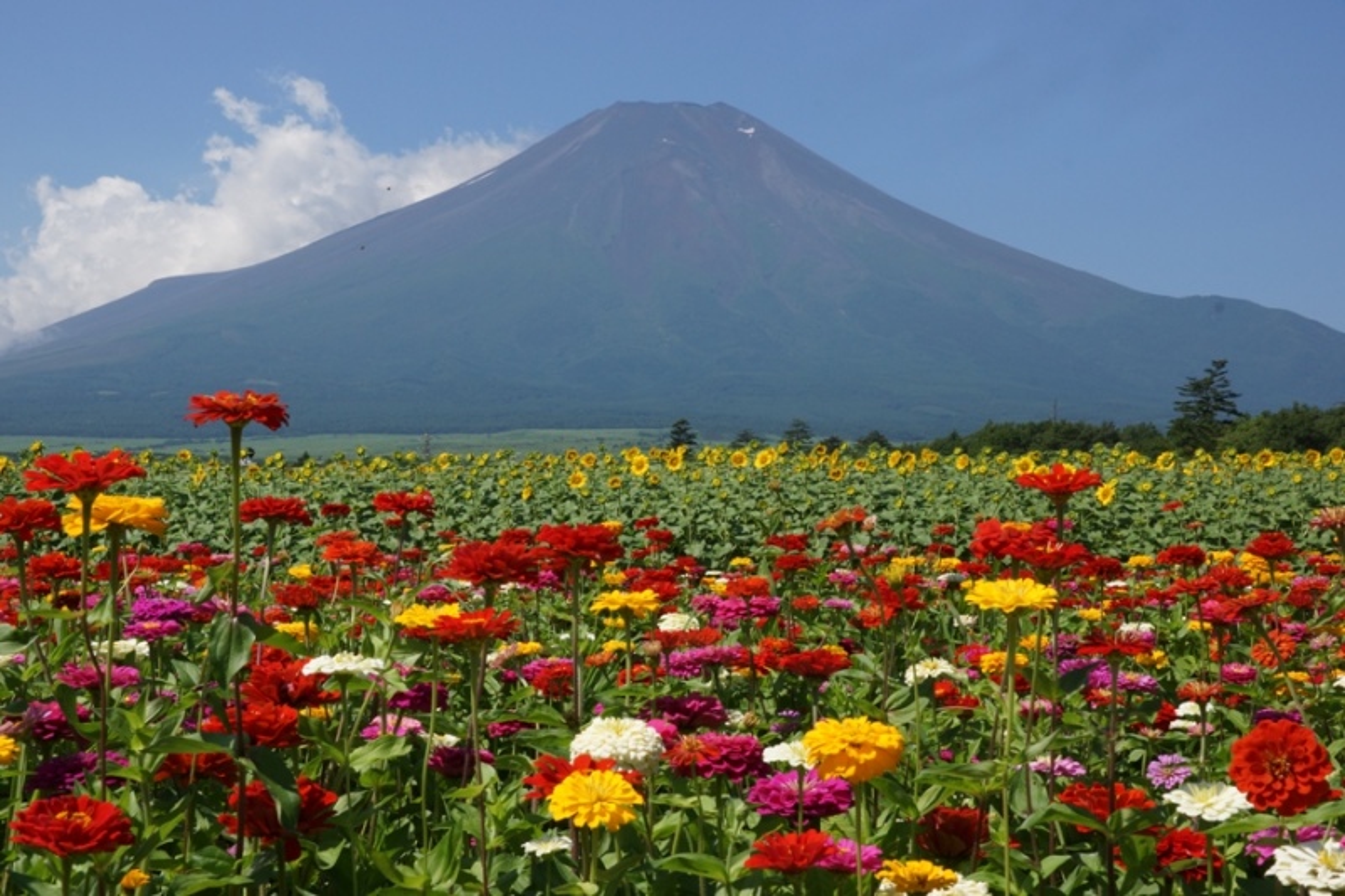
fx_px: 2241
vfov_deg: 22.6
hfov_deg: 33.4
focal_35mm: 60
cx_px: 672
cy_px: 448
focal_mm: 40
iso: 200
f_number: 20
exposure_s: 1/125
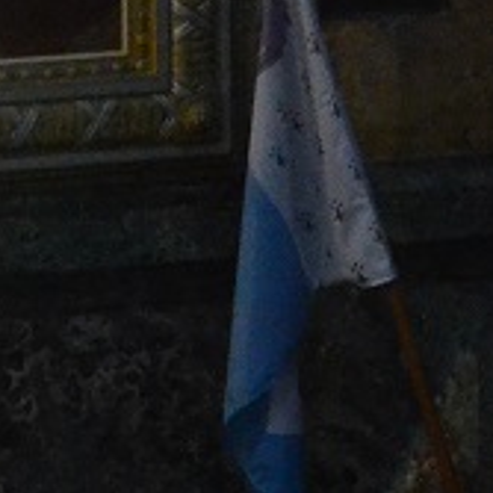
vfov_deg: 4.0
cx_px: -387
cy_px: -21
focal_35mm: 439
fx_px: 7074
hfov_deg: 4.0
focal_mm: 48
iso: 5000
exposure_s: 1/100
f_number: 4.8
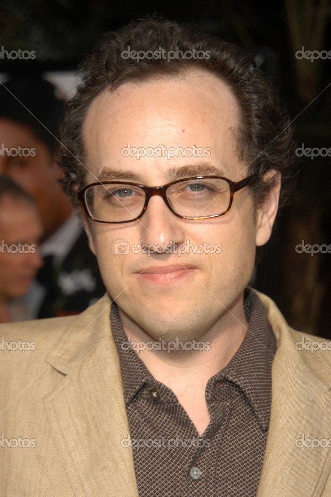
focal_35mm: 102
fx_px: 1410
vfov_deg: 20.0
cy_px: 248
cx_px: 166
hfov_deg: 13.4
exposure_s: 1/180
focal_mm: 68
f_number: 6.3
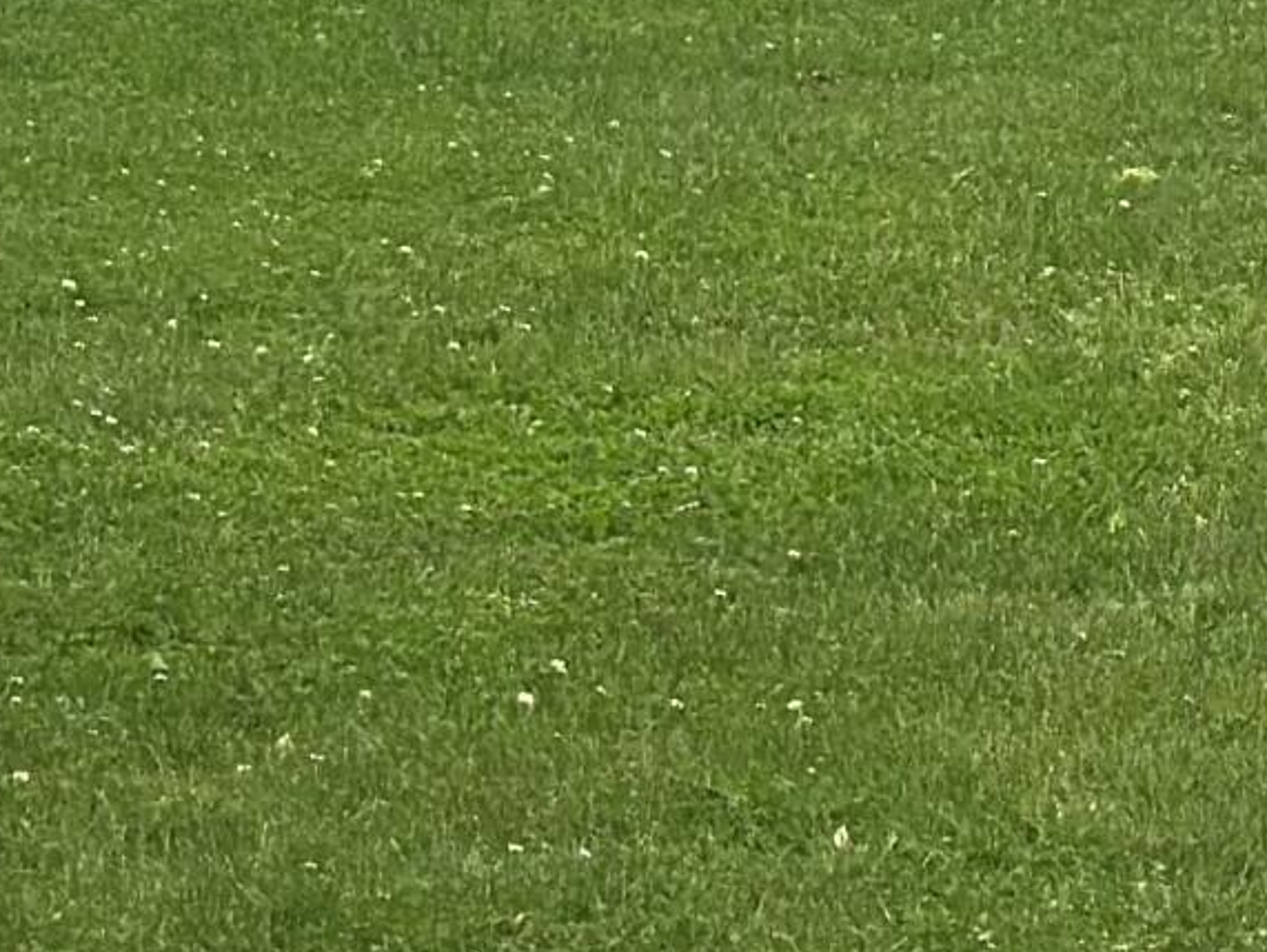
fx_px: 9229
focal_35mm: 252
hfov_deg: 7.8
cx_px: 1129
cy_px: -1212
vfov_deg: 5.7
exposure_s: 1/5556
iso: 100
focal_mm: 6.86
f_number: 1.78
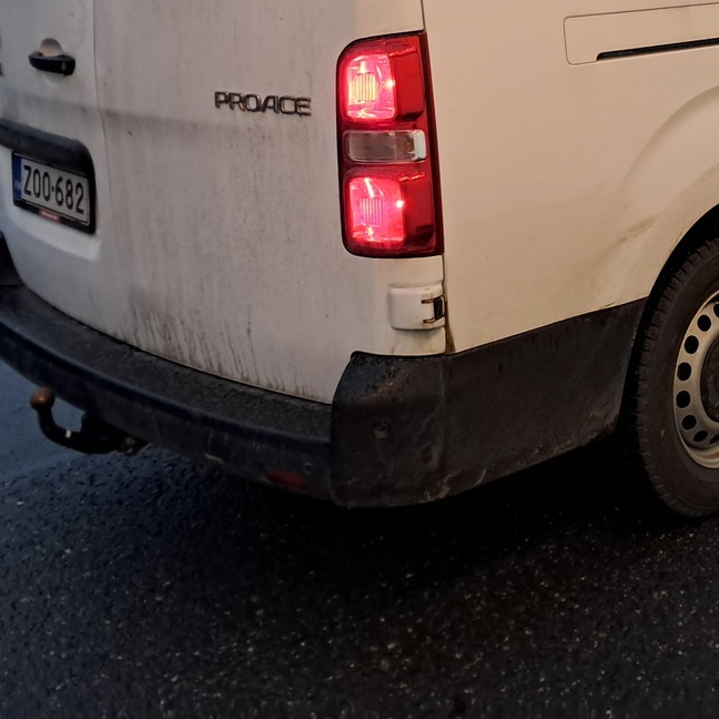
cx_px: 579
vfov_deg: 31.2
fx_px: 1245
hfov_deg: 31.3
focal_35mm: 53
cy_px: 125
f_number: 1.8
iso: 640
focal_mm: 4
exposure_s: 1/33
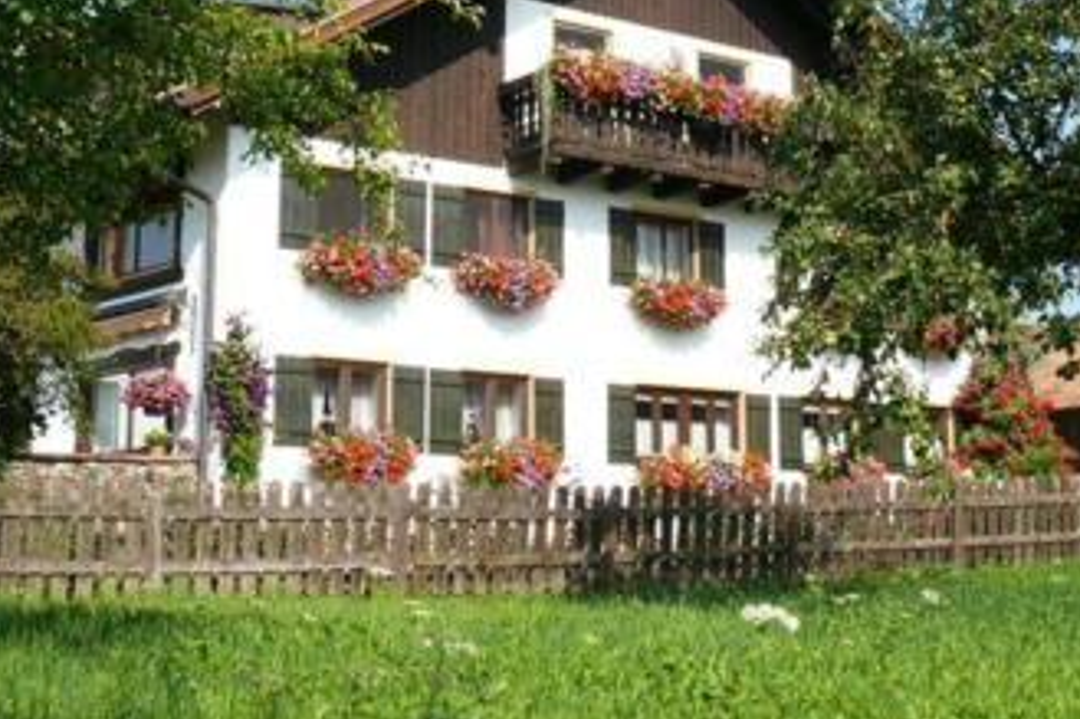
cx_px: 553
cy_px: 108
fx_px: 1949
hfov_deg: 31.0
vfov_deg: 20.6
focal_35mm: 65
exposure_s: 1/320
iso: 100
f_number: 5.6
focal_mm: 7.4
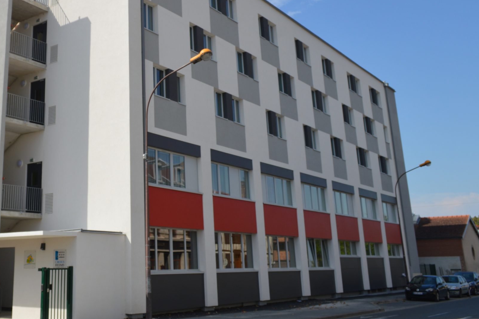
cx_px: 125
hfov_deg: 44.1
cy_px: 80
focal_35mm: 43
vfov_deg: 30.6
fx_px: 572
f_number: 9
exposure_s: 1/320
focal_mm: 18
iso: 100
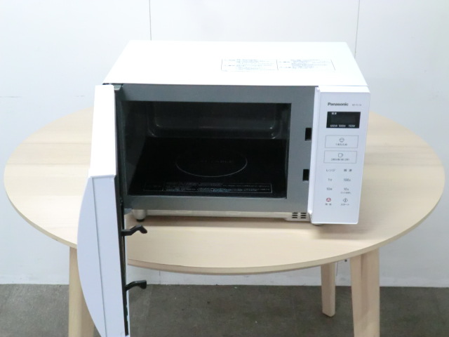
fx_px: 700
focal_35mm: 54
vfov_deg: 27.0
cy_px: 168
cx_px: 224
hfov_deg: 35.5
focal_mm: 9.8
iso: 800
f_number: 4.5
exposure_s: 1/40
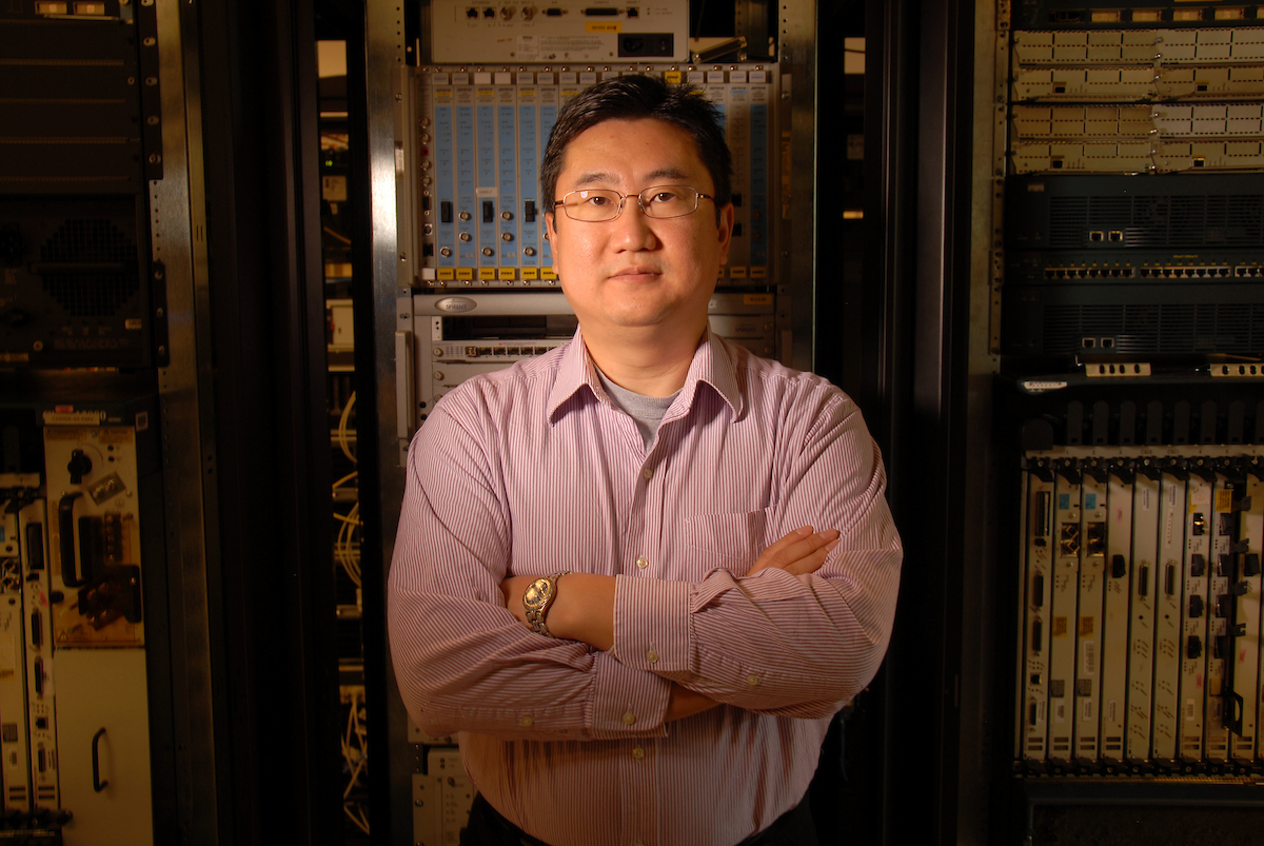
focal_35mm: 39
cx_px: 632
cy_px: 423
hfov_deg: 49.5
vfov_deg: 34.3
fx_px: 1371
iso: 100
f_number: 6.3
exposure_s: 1/4
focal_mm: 26
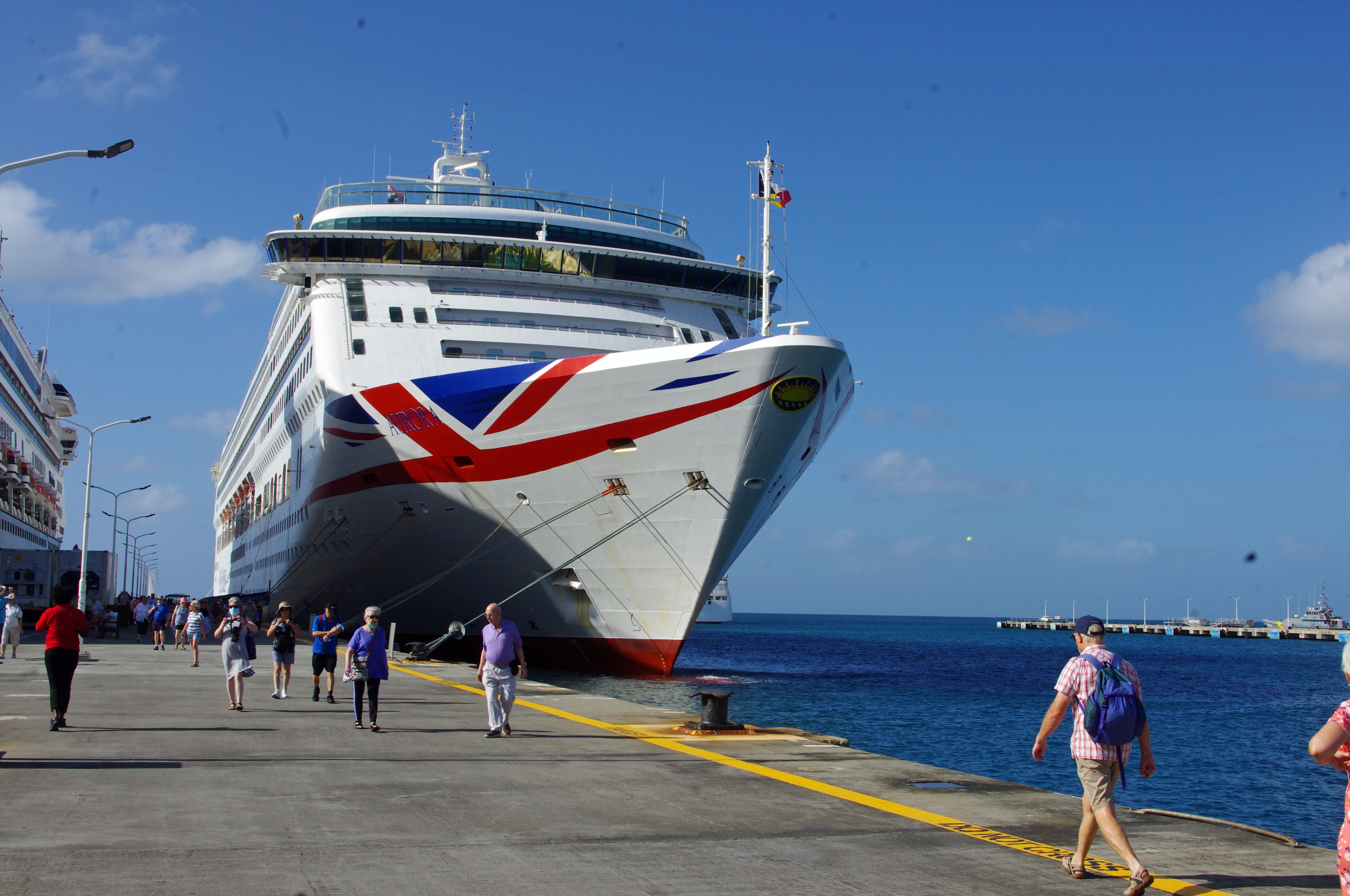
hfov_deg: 46.4
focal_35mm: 42
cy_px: 448
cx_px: 675
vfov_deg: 31.8
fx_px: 1573
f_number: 14
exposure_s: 1/200
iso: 200
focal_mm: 28.13
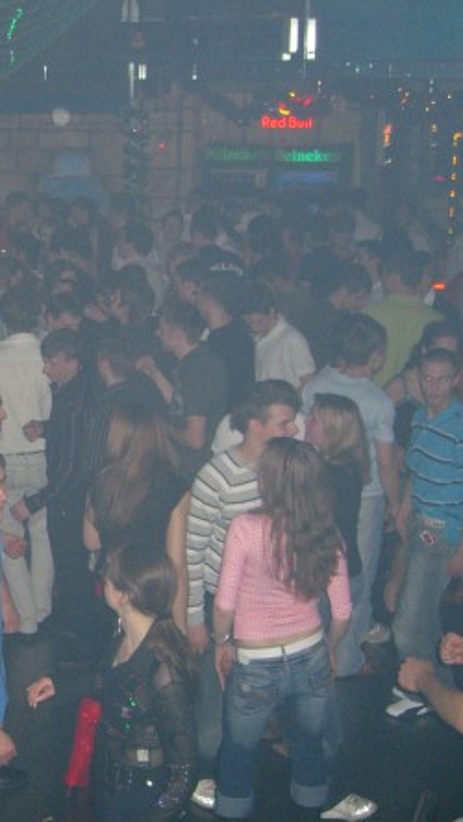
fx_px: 1221
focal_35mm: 56
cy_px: 411
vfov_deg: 37.2
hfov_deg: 20.3
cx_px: -67
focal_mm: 7.9
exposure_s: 1/60
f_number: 2.8
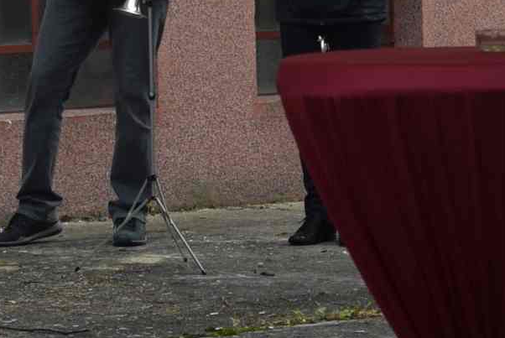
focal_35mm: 313
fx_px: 4396
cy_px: -29
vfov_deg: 4.4
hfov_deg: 6.6
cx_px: 173
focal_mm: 42
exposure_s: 1/250
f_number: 8
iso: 400
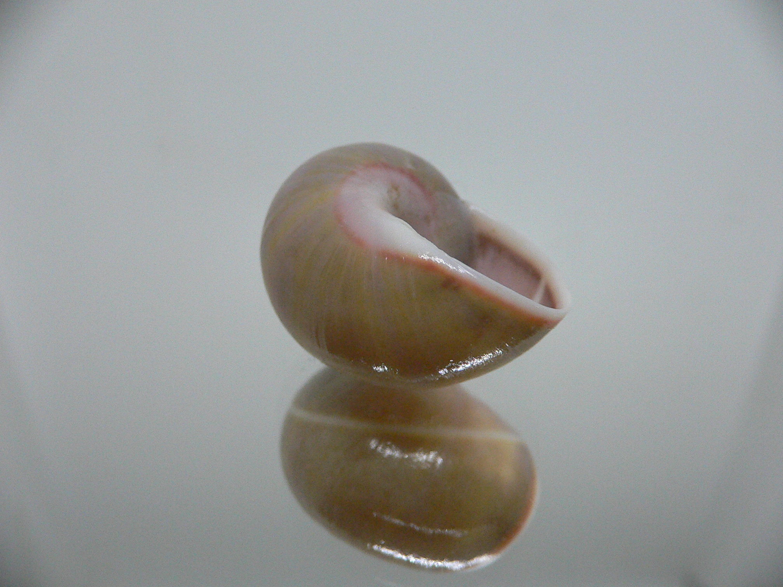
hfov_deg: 52.6
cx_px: 392
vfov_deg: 40.7
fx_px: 792
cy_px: 294
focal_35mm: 35
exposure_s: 1/50
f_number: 2.8
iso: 200
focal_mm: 4.6
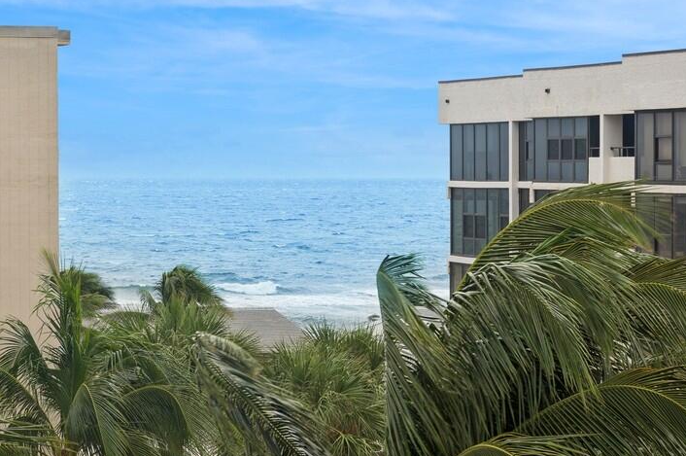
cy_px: 192
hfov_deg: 13.4
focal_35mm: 153
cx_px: 312
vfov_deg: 8.9
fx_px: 2912
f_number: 11
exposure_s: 1/100
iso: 100
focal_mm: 120
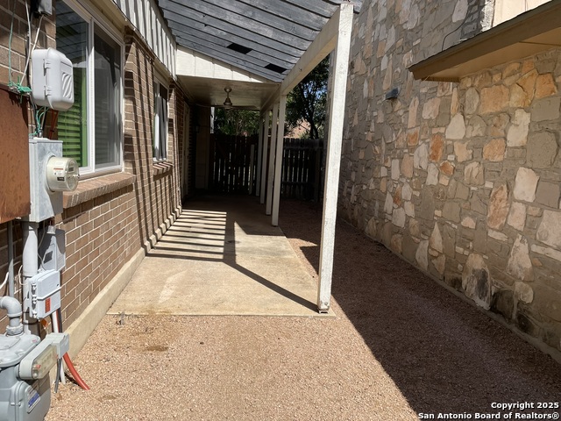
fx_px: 421
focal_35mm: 26
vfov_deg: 53.1
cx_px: 280
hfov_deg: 67.3
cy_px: 210
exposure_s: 1/3509
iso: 32
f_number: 1.6
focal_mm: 4.2
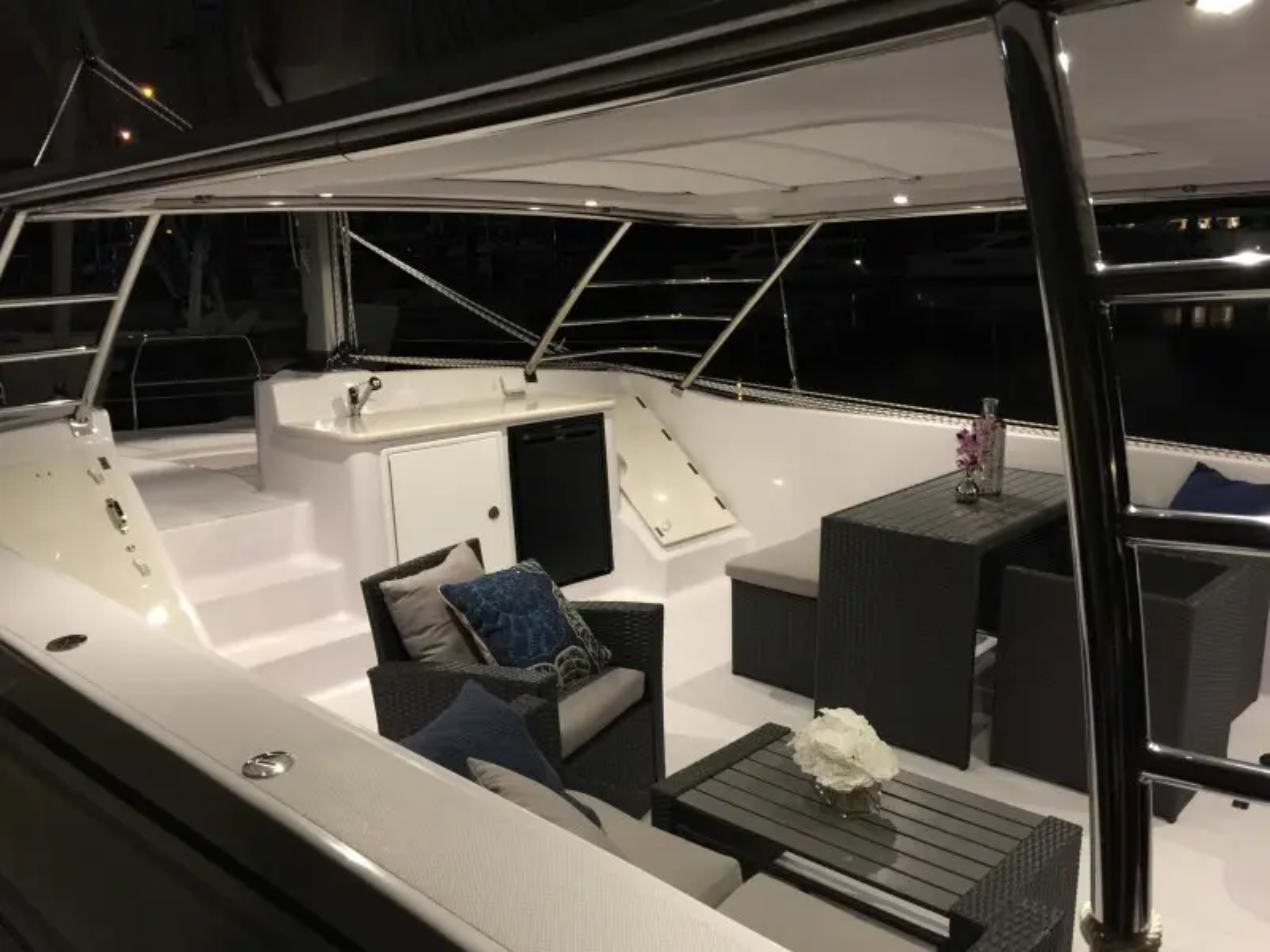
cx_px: 635
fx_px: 1064
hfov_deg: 61.7
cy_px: 476
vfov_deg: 48.2
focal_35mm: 29
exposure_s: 1/4
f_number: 2.2
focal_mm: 4.15
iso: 80
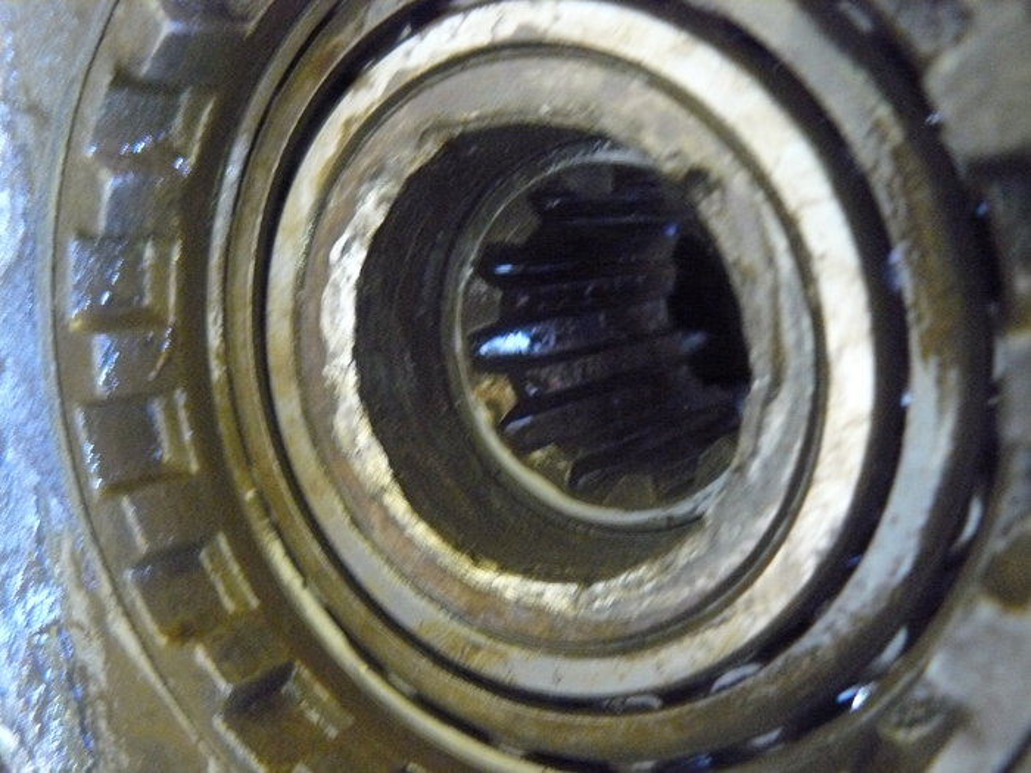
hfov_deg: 51.4
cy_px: 386
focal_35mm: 36
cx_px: 516
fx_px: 1072
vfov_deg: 39.7
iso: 800
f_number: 2.8
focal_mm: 6
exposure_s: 1/10
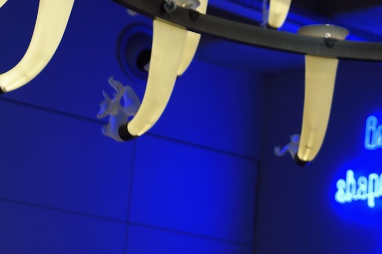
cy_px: -227
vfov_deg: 10.0
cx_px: 388
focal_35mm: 129
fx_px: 1368
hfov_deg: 15.6
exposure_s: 1/250
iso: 200
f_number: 2.8
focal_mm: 38
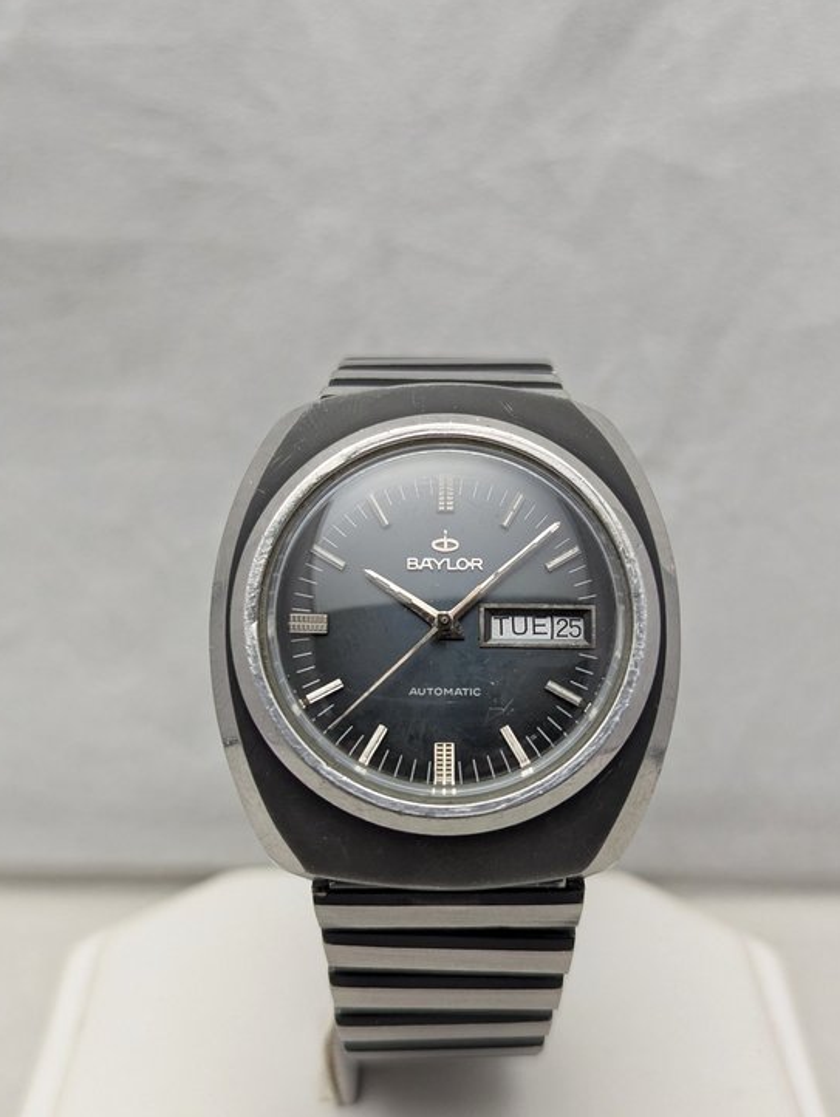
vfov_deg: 36.1
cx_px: 446
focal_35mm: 53
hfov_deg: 27.6
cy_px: 572
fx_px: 1712
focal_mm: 6.81
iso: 97
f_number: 1.85
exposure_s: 1/24
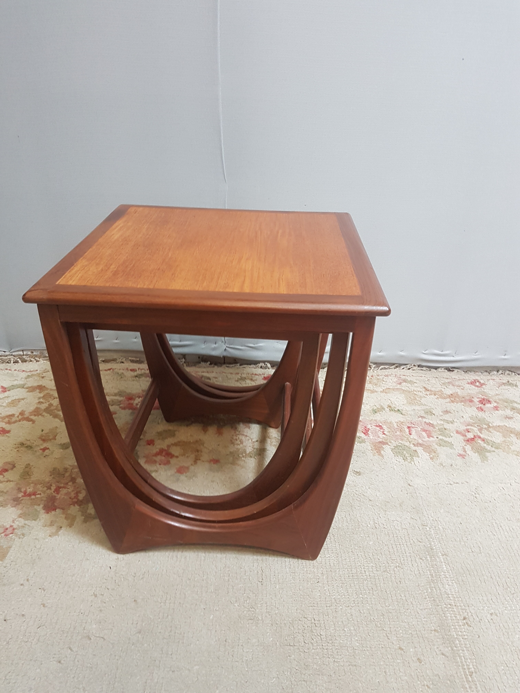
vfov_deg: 67.3
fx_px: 521
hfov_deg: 53.1
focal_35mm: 26
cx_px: 260
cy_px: 346
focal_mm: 4.2
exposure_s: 1/50
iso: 160
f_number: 1.7
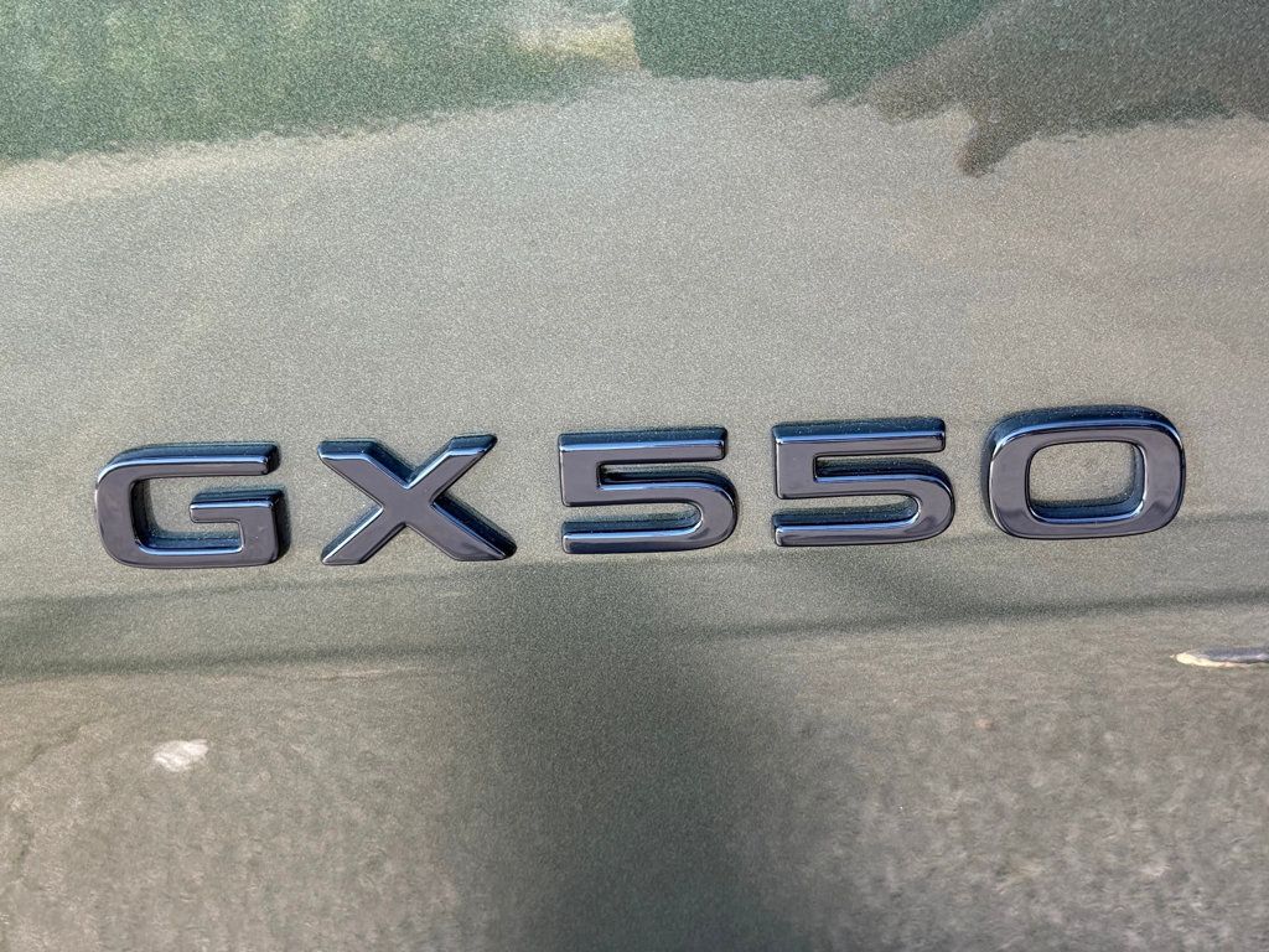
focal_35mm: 48
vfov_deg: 30.3
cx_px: 634
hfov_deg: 39.7
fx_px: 1760
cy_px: 476
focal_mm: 6.76
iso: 100
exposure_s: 1/278
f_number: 1.78
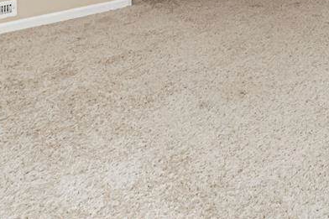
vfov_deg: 21.4
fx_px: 448
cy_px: -138
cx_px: 356
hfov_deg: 35.1
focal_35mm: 49
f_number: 16
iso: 3200
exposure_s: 1/60
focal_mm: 10
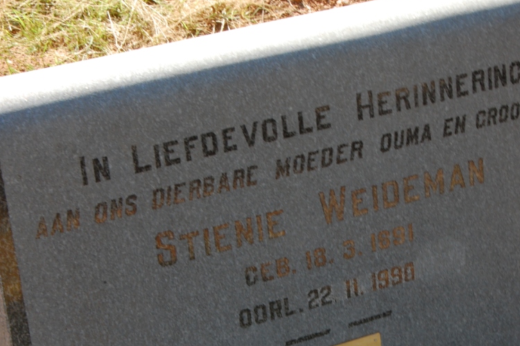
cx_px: 344
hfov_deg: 18.1
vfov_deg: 12.1
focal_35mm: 113
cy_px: 205
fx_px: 1627
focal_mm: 55
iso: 400
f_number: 22
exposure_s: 1/30
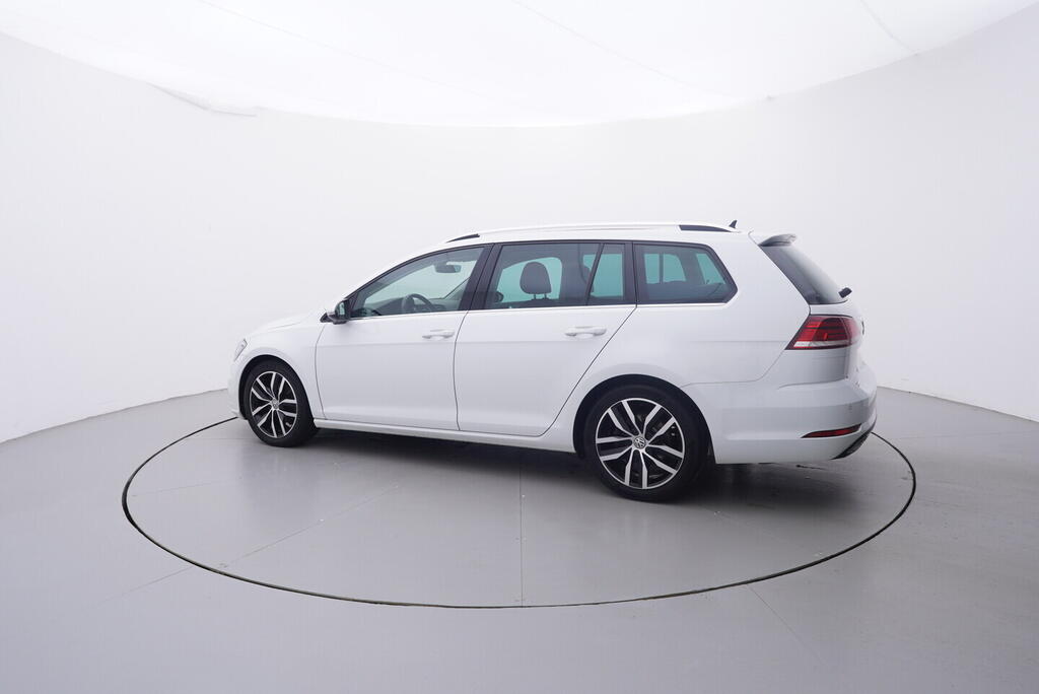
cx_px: 520
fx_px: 650
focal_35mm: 22
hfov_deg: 77.3
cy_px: 347
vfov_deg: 56.2
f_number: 5
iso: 200
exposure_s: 1/80
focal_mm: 15
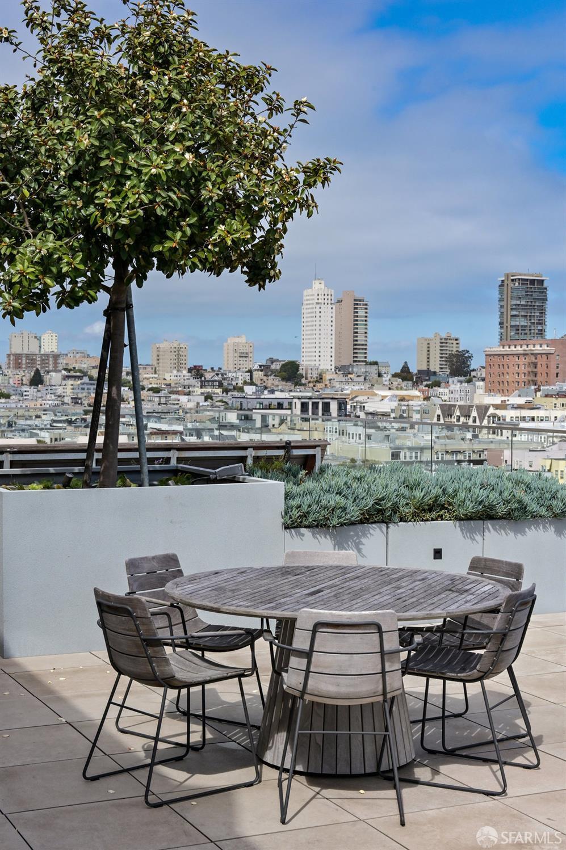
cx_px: 283
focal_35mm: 53
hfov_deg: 25.5
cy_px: 425
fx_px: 1251
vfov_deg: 37.5
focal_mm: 53
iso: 400
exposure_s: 1/1250
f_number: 11
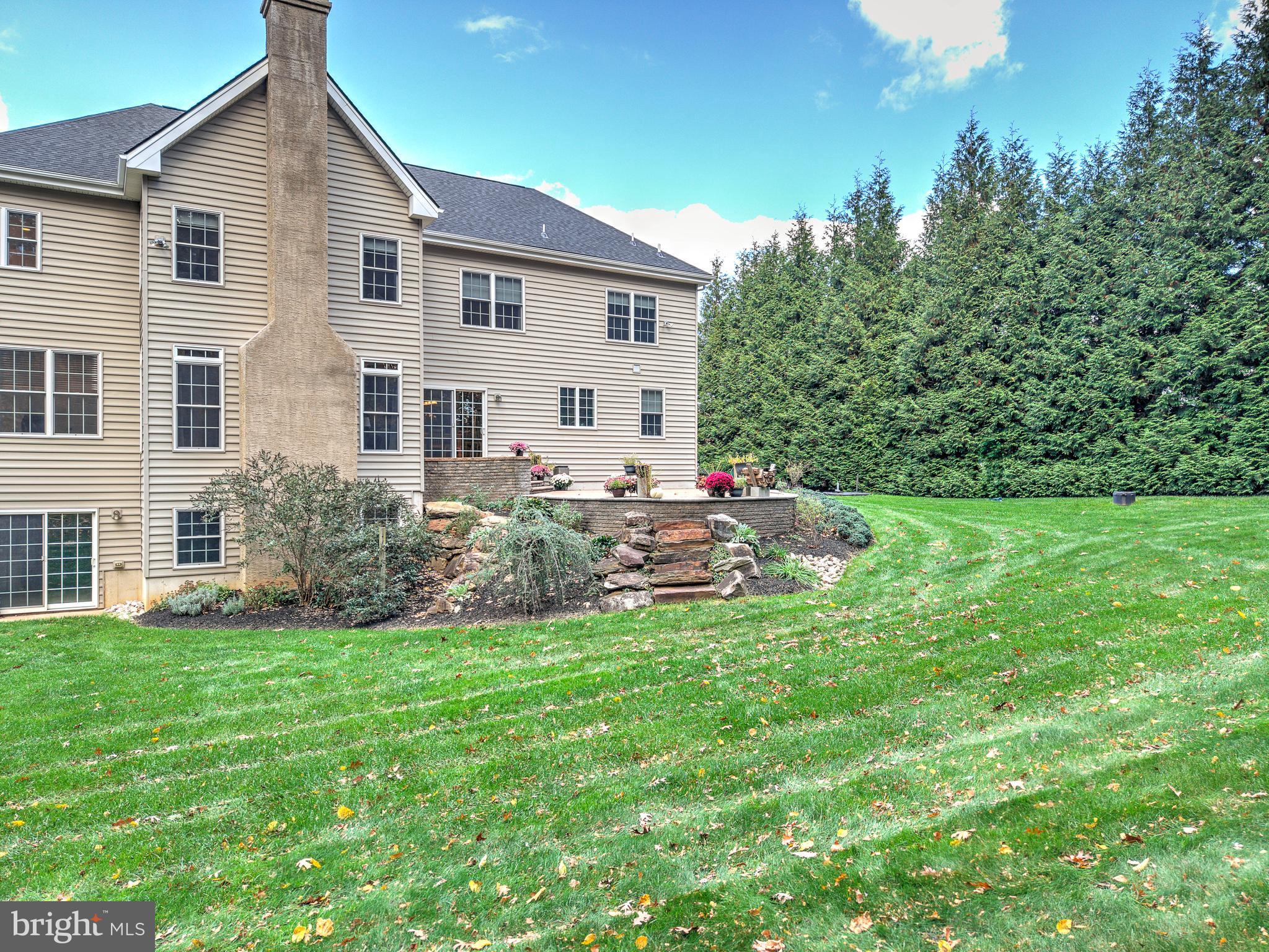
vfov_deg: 56.8
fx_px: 880
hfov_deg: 71.6
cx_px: 634
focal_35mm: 24
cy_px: 476
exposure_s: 1/250
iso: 100
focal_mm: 8.7
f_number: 1.8
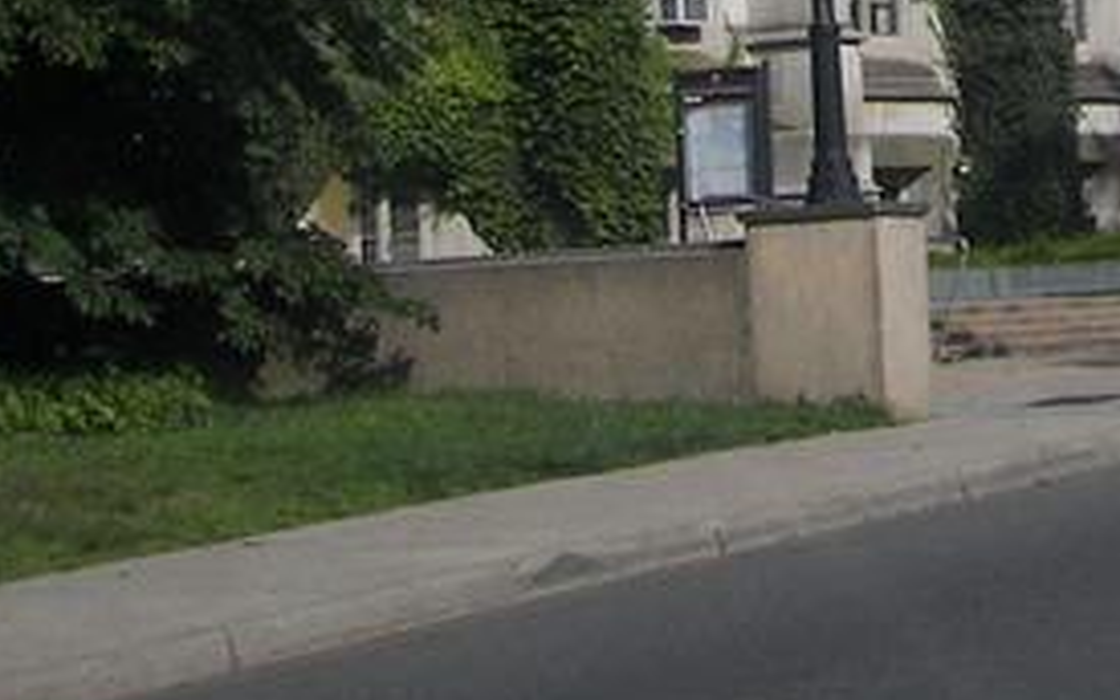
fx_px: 4335
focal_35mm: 142
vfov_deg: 8.9
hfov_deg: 14.7
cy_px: -484
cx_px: 863
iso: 64
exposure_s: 1/640
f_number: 4
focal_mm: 6
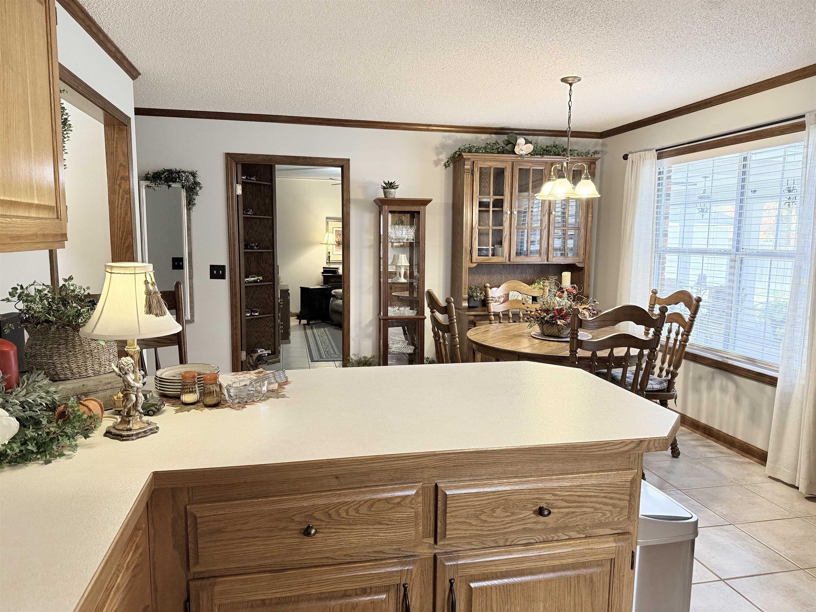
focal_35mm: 24
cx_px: 408
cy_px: 306
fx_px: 566
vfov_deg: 56.8
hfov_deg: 71.6
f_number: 1.78
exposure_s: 1/60
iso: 250
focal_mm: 6.76
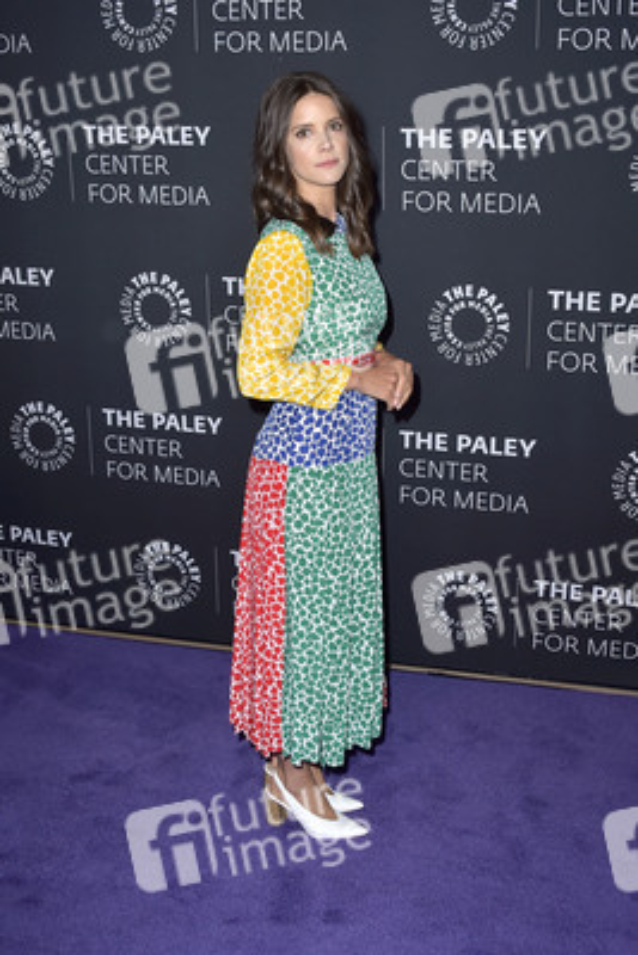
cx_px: 319
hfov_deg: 41.1
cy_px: 478
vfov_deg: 58.7
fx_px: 850
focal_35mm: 32
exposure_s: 1/250
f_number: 7.1
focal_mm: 32
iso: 320
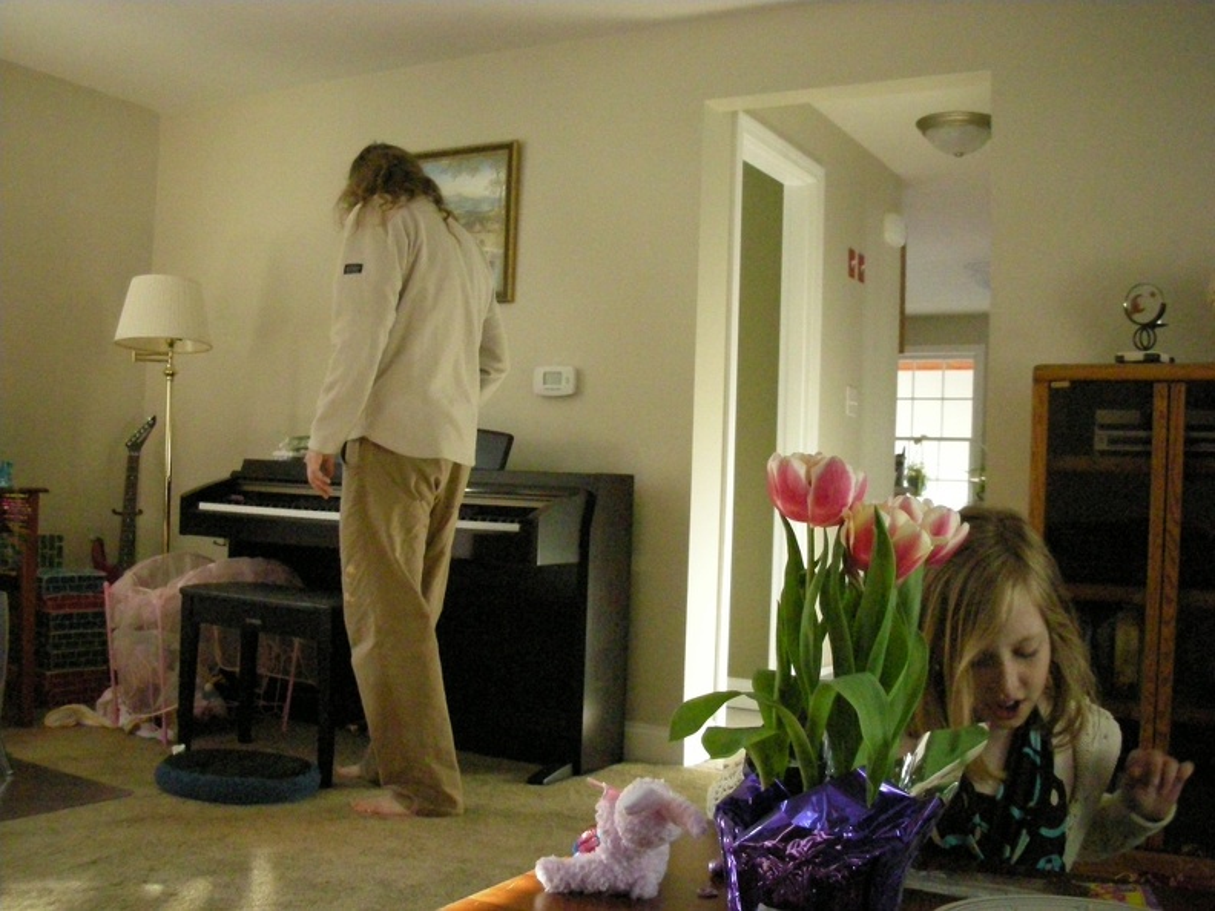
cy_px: 456
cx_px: 608
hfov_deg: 52.6
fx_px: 1228
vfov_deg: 40.7
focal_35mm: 35
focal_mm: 5.8
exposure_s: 1/132
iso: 809
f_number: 2.8
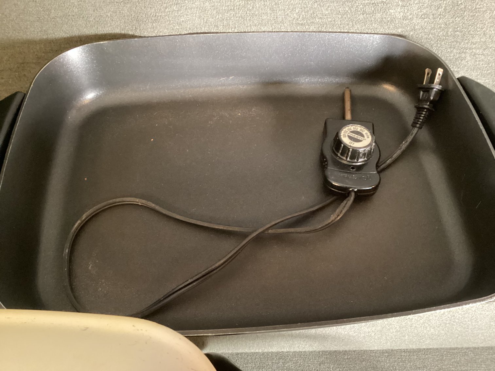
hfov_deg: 58.3
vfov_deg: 45.4
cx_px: 248
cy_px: 186
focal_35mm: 31
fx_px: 443
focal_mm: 3.3
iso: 640
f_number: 2.4
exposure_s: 1/25
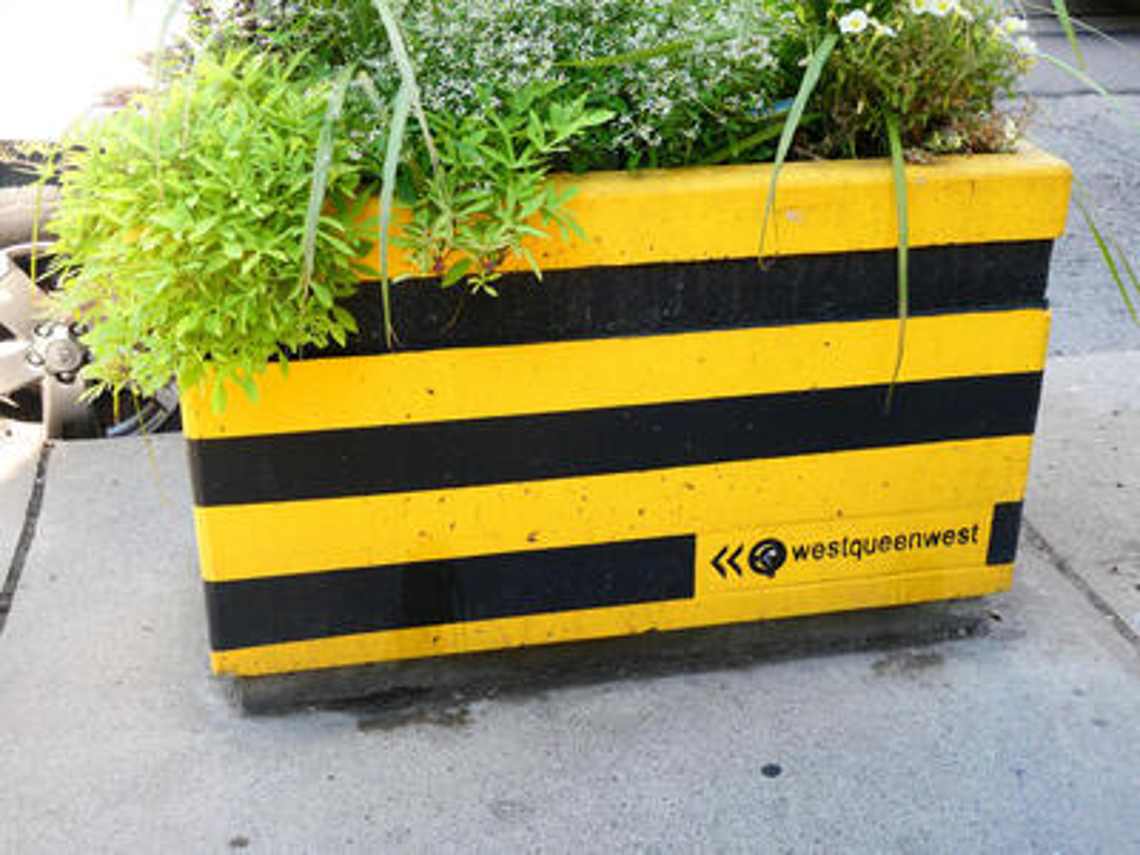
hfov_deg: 42.9
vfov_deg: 32.9
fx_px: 1449
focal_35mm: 44
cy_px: 428
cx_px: 570
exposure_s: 1/80
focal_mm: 7.8
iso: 125
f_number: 3.9
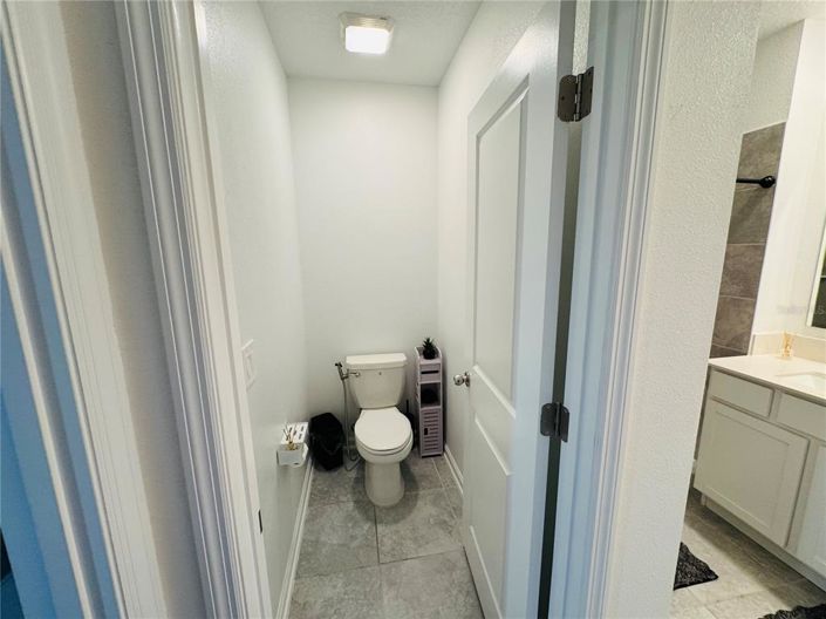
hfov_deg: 102.1
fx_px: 334
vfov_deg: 85.6
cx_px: 413
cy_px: 310
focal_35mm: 14
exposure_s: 1/60
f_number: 2.2
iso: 160
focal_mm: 2.22
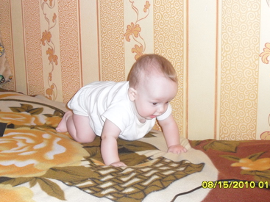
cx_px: 149
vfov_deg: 27.0
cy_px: 84
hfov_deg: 35.5
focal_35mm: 54
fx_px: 421
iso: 240
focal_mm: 7.8
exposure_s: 1/45
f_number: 4.5
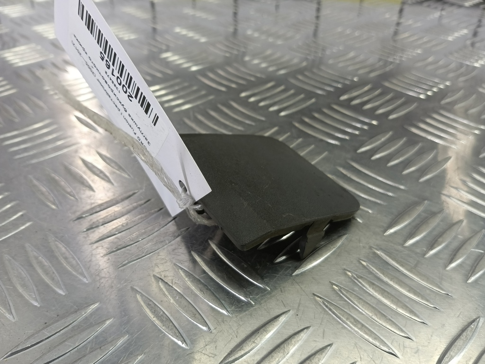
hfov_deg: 73.9
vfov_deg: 58.9
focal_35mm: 23
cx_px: 242
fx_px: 322
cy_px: 182
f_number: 1.6
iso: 103
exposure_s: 1/50
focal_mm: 4.11
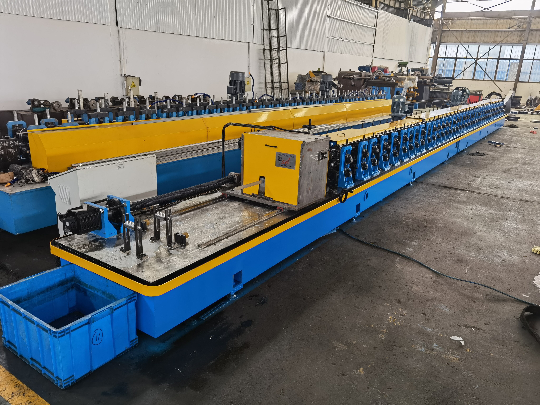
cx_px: 270
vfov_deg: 51.4
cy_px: 202
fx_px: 421
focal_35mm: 27
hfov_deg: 65.3
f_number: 1.9
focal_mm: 6.67
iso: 200
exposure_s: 1/100
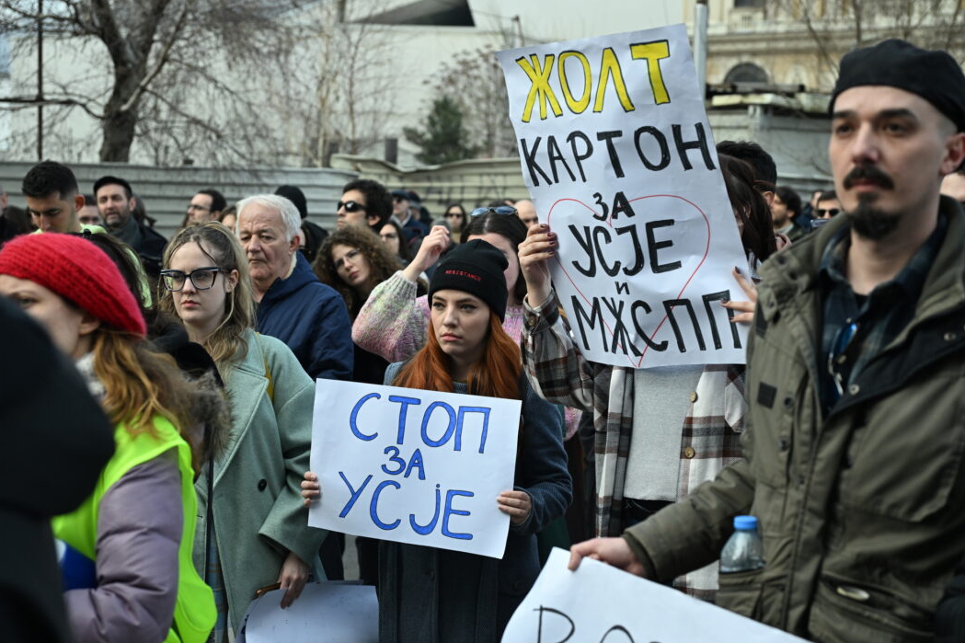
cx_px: 486
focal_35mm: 55
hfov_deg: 36.3
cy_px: 321
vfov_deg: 24.6
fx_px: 1474
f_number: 4
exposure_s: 1/2000
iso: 800
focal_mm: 54
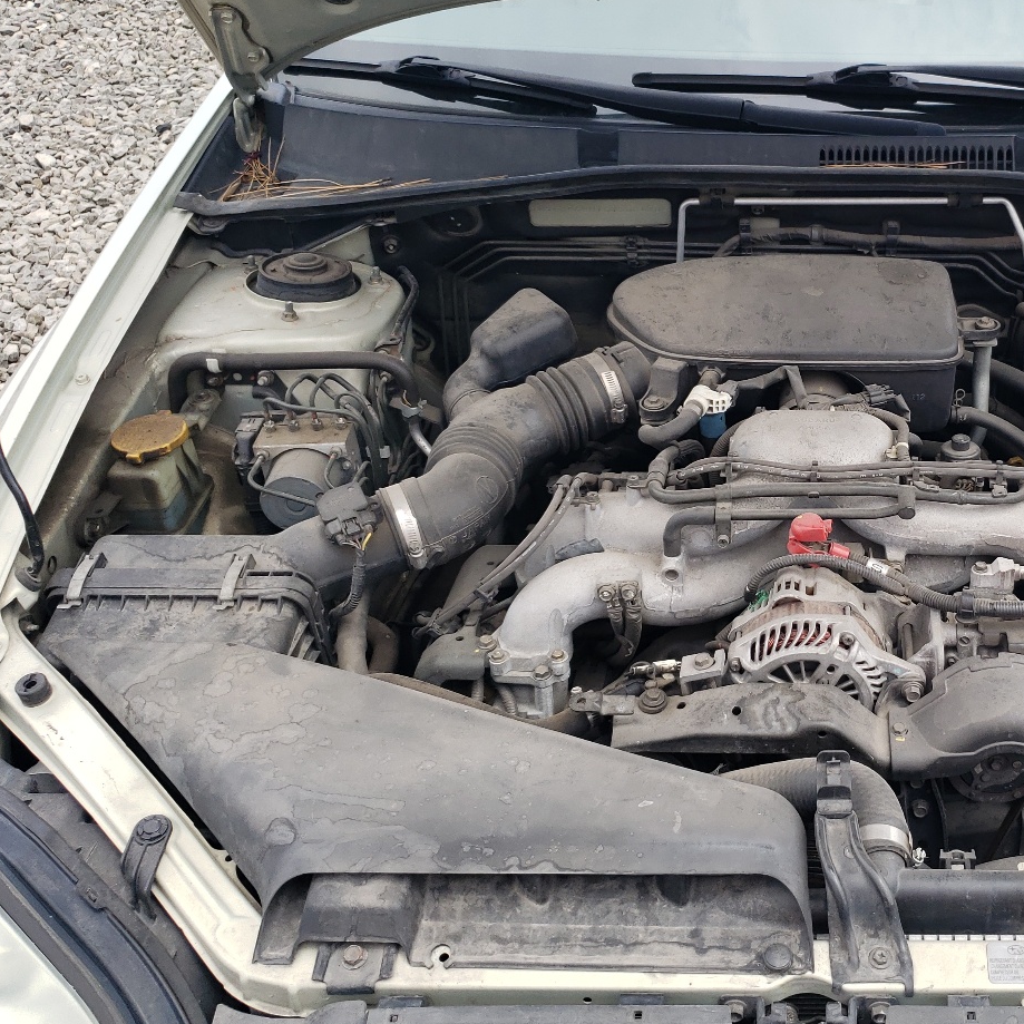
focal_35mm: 40
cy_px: 470
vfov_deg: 41.8
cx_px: 836
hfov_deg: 40.0
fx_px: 1339
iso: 50
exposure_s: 1/714
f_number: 1.5
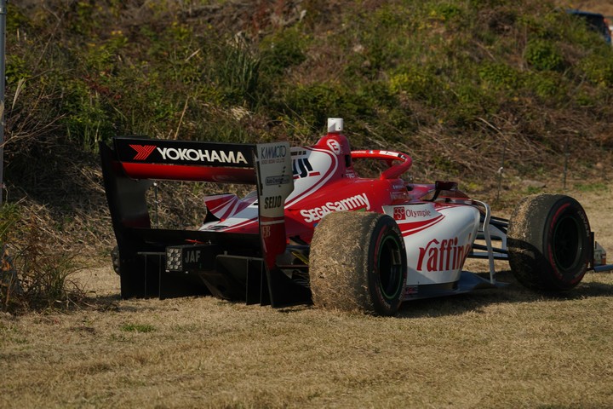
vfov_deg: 6.8
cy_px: 204
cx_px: 306
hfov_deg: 10.2
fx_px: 3439
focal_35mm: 202
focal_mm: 202
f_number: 9
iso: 200
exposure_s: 1/800
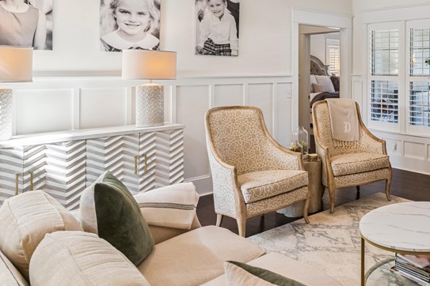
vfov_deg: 38.1
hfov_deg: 47.5
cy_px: 79
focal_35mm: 34
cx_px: 418
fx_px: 406
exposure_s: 1/10
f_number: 8
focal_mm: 17
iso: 250
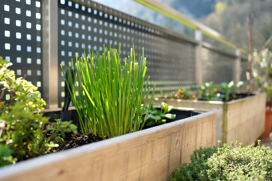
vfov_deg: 37.9
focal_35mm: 35
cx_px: 136
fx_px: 264
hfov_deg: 54.4
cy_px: 90
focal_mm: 35
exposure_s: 1/250
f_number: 3.5
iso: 100
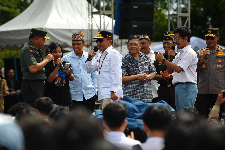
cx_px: 112
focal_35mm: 190
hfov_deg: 10.8
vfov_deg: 7.2
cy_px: 75
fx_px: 1187
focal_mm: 190
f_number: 4.5
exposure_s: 1/1600
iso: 250
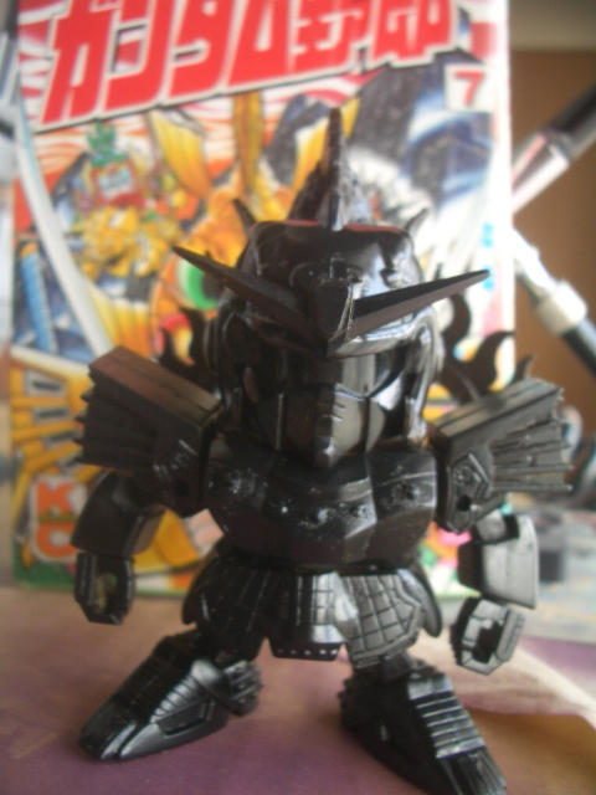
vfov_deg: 52.6
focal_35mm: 35
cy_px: 398
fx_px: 803
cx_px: 298
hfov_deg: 40.7
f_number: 2.6
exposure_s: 1/8
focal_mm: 5.8
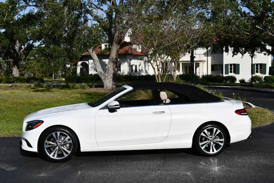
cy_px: 92
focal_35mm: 44
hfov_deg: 44.5
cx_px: 137
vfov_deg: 30.6
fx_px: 335
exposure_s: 1/400
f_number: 10
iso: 100
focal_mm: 22
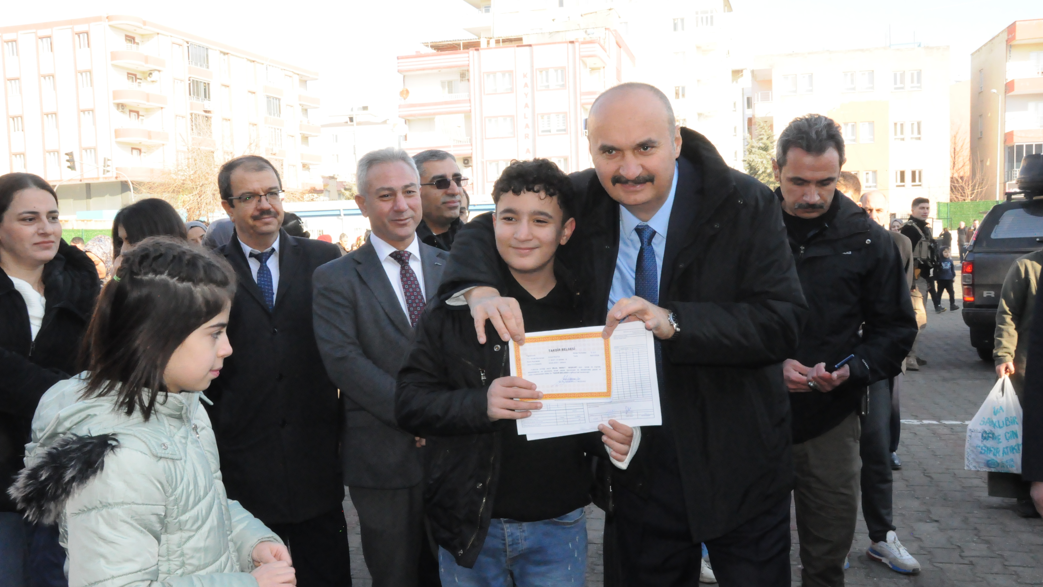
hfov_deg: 58.7
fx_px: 927
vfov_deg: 35.1
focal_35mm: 34
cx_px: 527
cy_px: 305
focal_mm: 21
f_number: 18
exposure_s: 1/200
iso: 3200
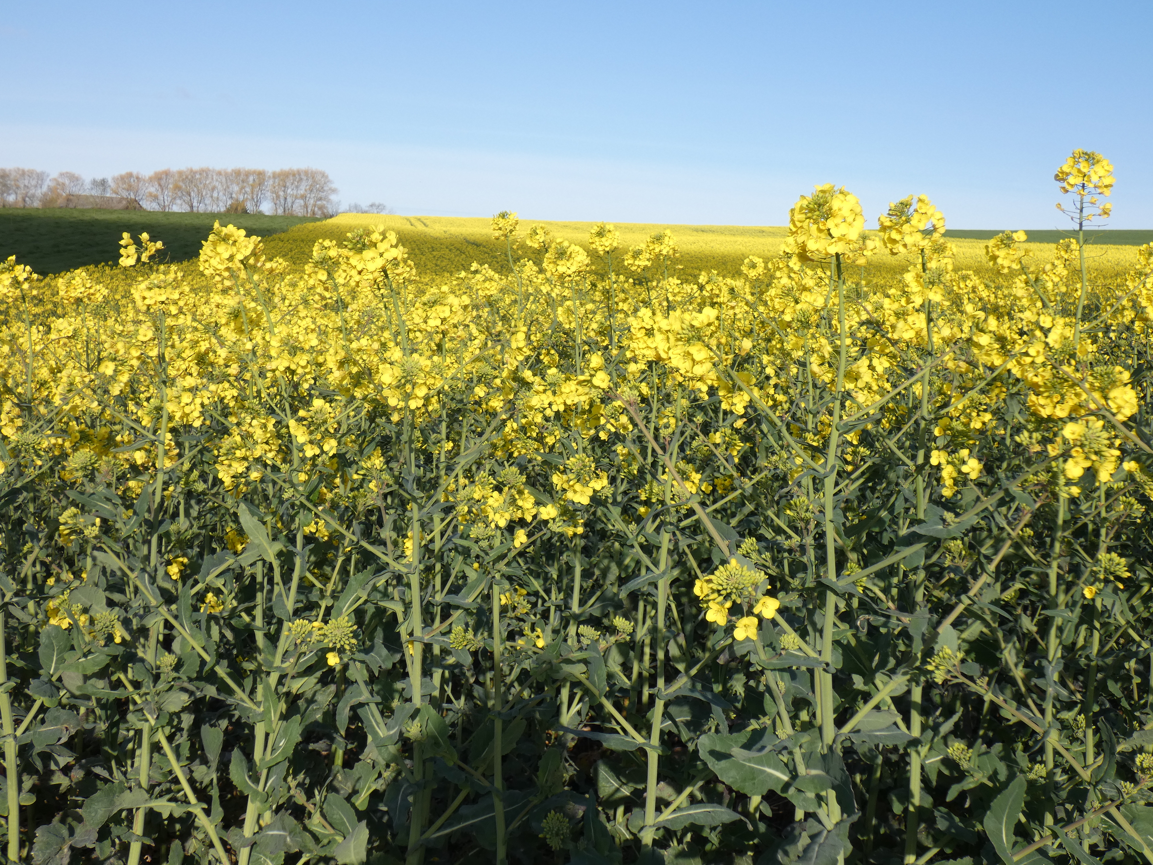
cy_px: 432
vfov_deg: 31.5
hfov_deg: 41.2
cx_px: 576
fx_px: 1532
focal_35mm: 46
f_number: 3.8
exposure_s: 1/640
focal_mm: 8.2
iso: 80
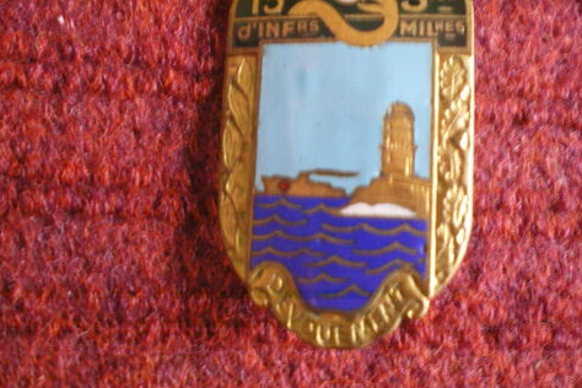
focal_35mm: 40
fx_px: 647
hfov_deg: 48.5
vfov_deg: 33.4
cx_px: 292
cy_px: 176
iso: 400
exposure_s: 1/6
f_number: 3.1
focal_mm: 6.3
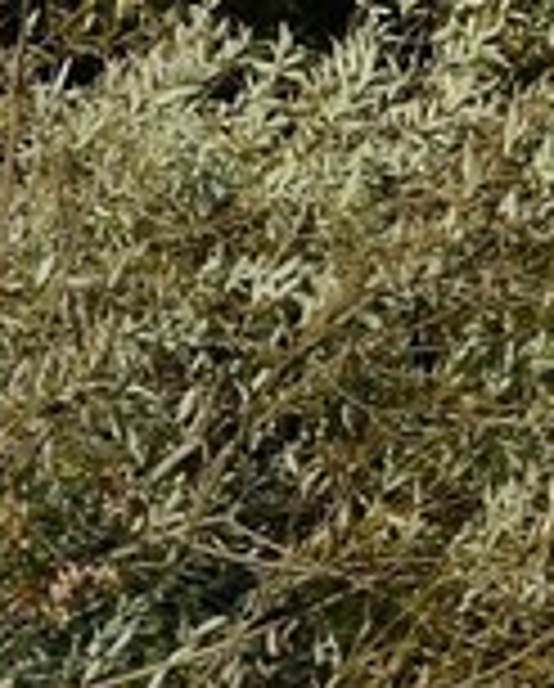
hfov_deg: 3.5
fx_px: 7602
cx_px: 3549
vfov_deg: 5.1
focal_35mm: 372
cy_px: 1255
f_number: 11
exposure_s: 1/250
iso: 200
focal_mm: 38
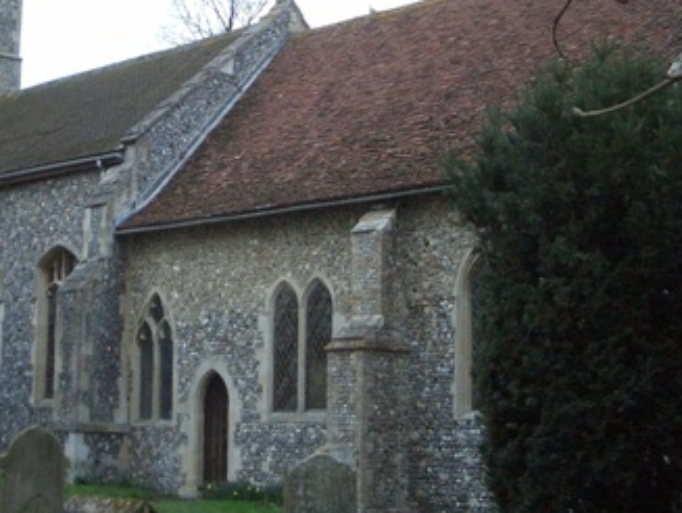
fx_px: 1361
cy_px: 173
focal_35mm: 69
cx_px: 251
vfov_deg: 21.3
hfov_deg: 28.0
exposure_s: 1/80
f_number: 2.6
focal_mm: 5.8
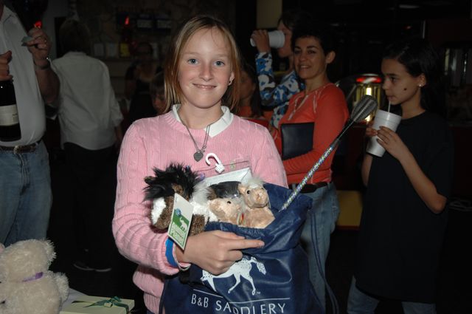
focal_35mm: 44
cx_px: 236
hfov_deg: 45.0
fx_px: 570
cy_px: 157
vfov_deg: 30.8
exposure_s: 1/125
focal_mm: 29
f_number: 4
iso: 200
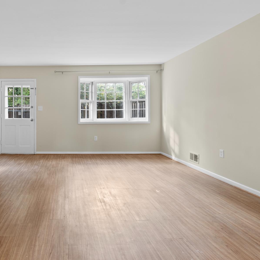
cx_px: 62
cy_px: 117
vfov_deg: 69.4
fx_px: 187
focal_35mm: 22
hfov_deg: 65.0
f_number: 9
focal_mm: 10
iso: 100
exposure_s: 1
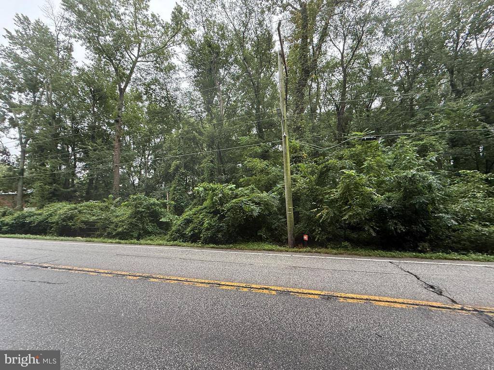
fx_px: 200
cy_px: 185
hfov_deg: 102.1
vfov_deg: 85.7
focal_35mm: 14
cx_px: 247
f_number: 2.2
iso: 125
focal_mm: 2.22
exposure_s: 1/99
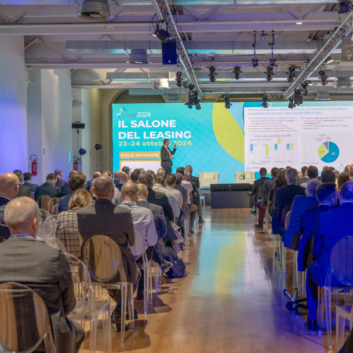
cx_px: 202
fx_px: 611
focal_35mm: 53
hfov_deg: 32.2
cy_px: 171
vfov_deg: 32.2
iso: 1250
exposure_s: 1/160
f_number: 4
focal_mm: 38
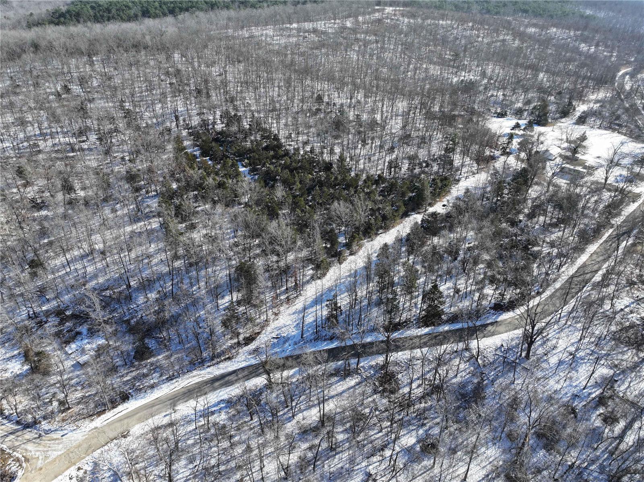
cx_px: 322
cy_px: 241
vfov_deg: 56.8
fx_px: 446
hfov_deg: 71.6
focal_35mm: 24
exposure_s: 1/1000
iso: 120
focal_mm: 12.29
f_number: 2.8
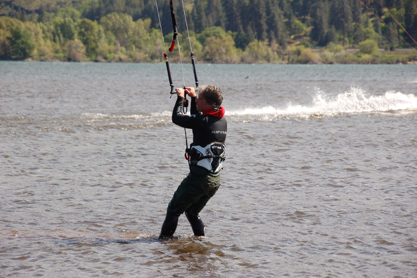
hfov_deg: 10.6
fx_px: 2257
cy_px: 139
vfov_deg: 7.0
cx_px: 208
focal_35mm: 195
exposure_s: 1/640
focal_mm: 130
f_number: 8
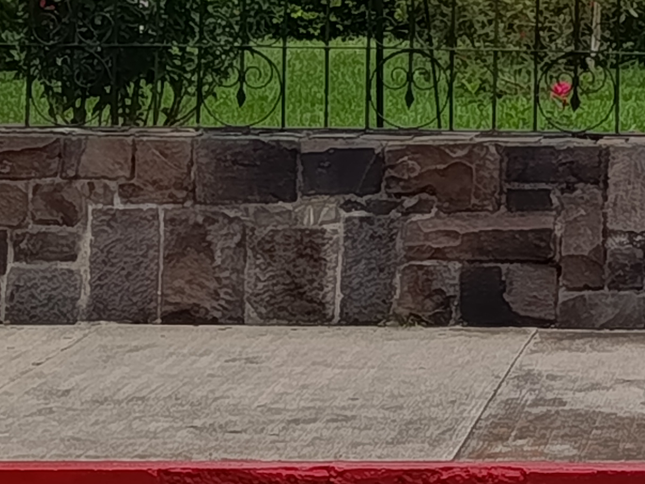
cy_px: -178
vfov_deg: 8.2
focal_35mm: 179
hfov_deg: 10.7
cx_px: 965
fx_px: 3335
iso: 52
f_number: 1.7
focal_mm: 5.24
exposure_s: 1/450
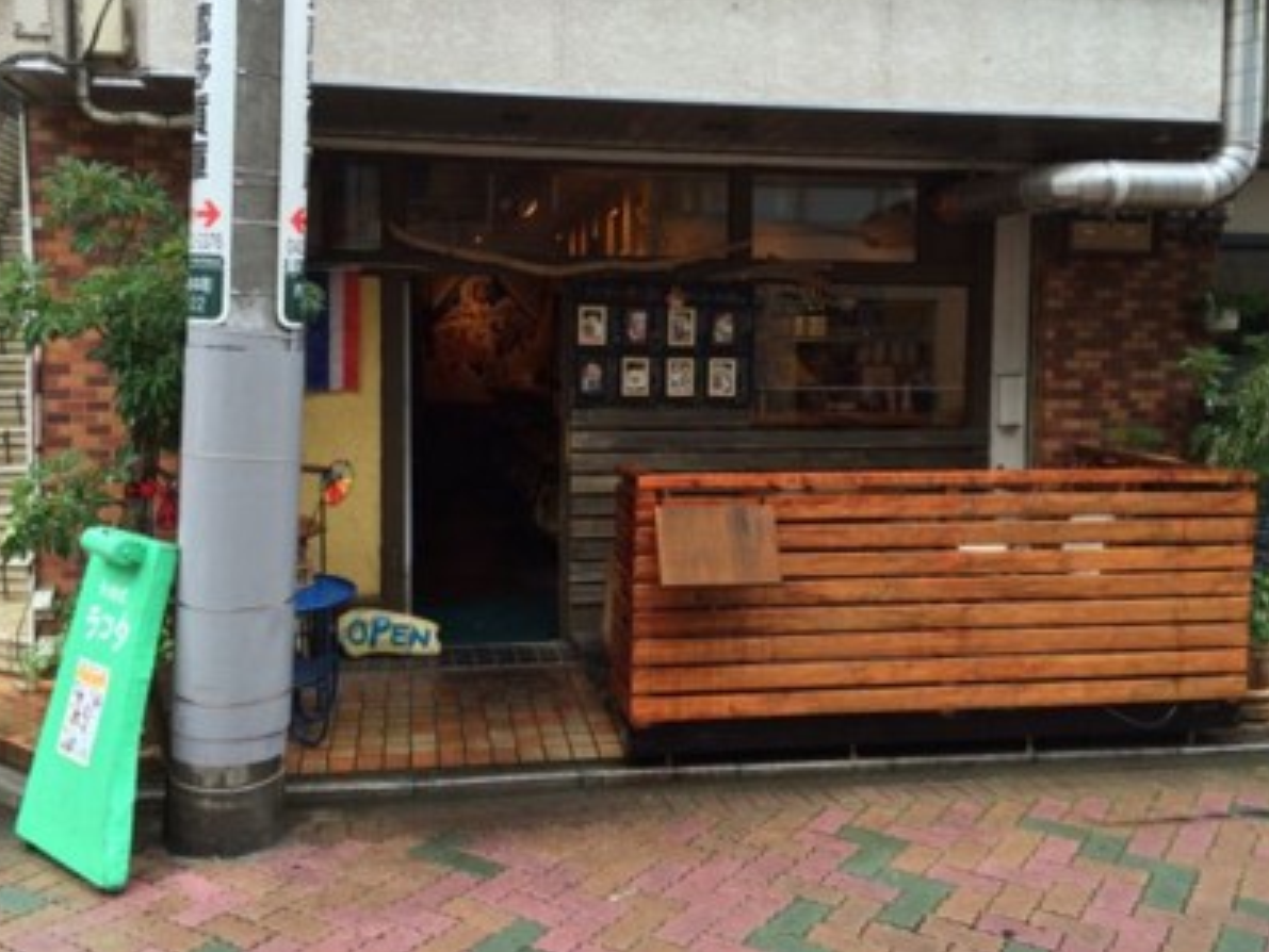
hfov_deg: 53.9
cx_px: 617
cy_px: 415
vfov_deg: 41.7
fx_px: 1247
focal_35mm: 34
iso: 40
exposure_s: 1/120
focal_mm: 4.12
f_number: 2.2
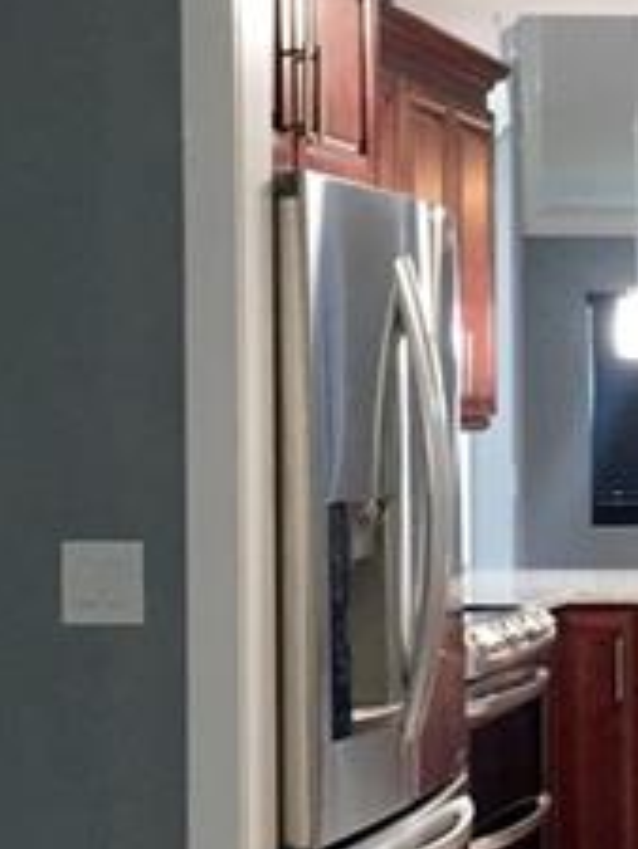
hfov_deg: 14.3
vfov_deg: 19.8
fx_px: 2431
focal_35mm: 99
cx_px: 838
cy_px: 404
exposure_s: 1/30
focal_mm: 4.15
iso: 125
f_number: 2.2
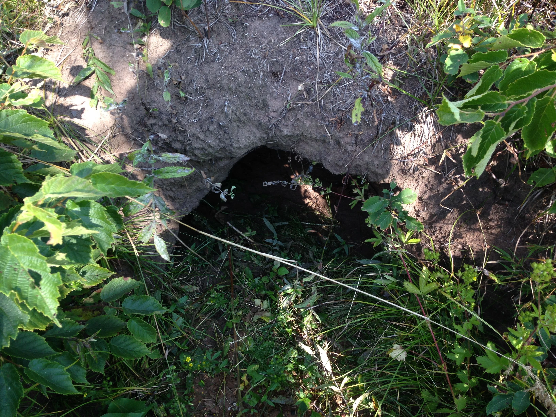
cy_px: 208
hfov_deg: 55.4
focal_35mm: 33
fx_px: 530
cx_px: 278
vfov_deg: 42.9
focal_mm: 4.12
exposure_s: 1/182
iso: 50
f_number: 2.4
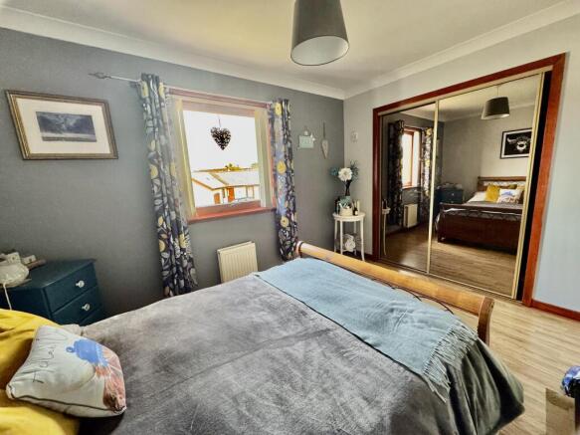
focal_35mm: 14
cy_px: 218
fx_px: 235
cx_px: 290
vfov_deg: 85.7
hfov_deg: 102.1
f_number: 2.2
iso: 320
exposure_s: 1/99
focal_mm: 2.22
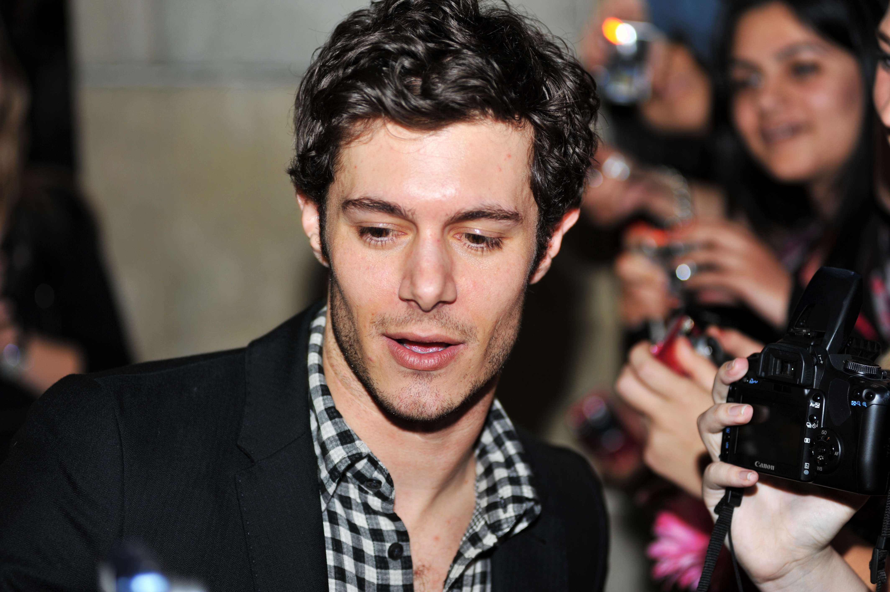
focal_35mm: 80
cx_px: 445
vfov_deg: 17.0
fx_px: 1976
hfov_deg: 25.4
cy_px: 296
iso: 200
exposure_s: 1/60
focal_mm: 80
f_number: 3.2
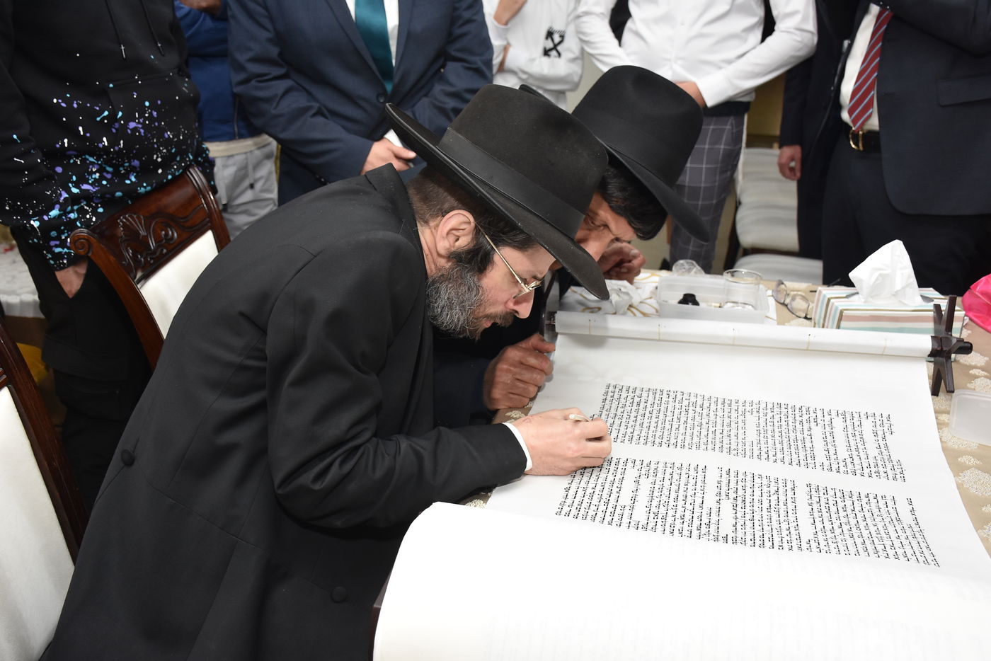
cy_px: 330
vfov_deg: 40.0
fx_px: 909
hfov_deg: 57.2
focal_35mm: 33
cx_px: 496
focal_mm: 22
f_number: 5.6
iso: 1000
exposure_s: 1/100
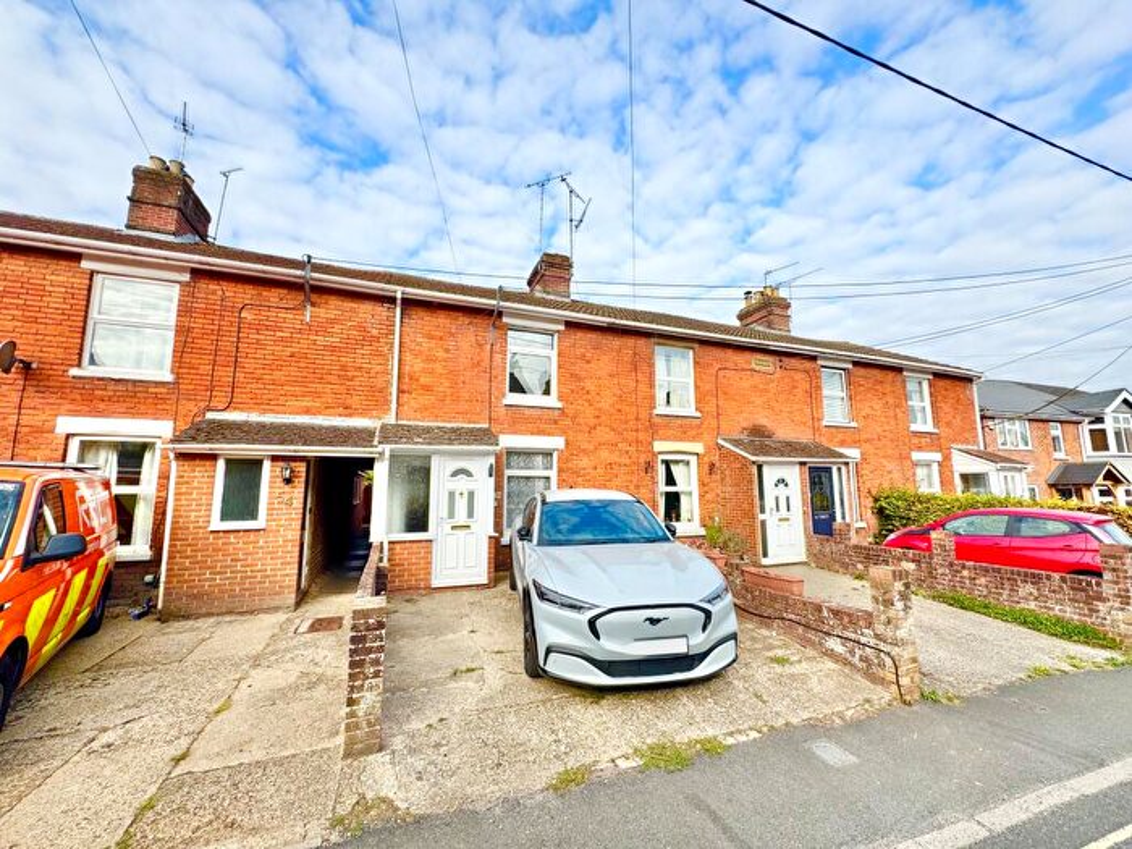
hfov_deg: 102.1
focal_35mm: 14
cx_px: 566
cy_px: 424
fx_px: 458
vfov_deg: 85.7
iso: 40
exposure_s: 1/1256
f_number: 2.2
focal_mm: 2.22
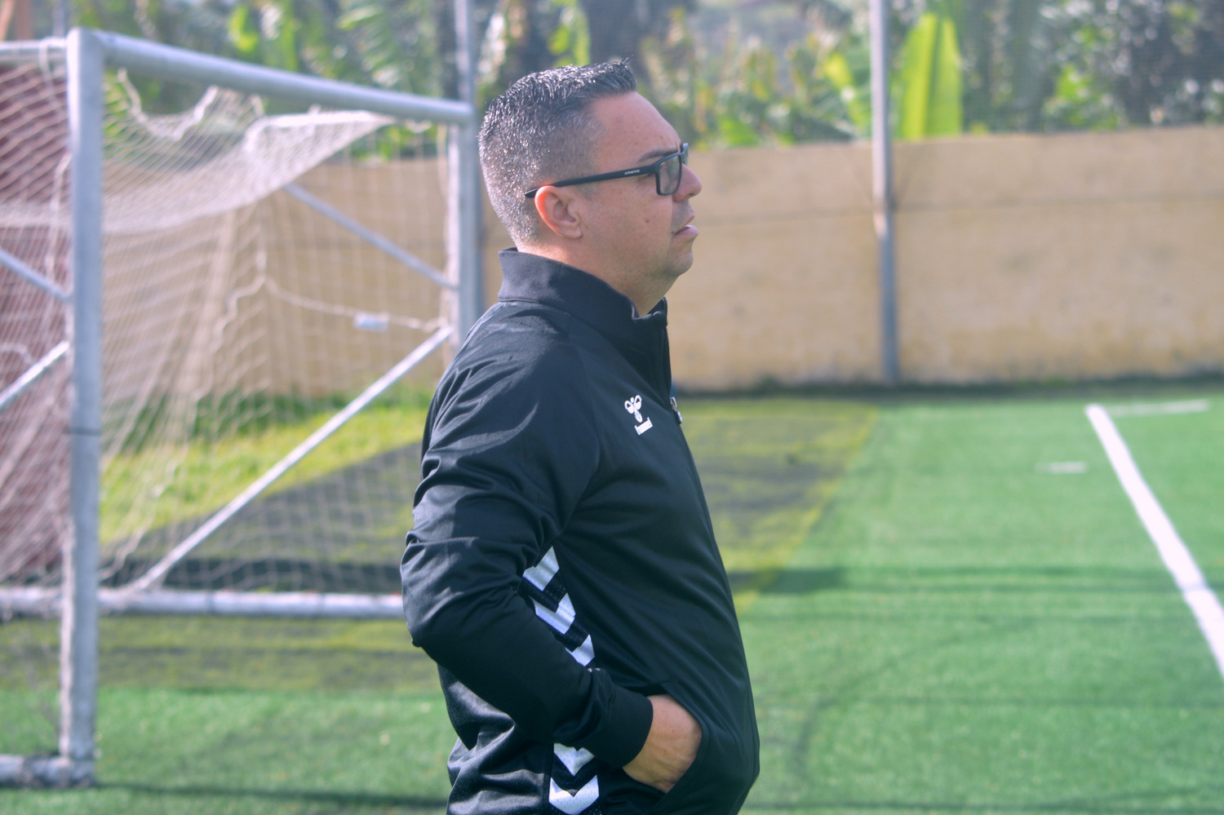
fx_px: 4333
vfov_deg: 10.7
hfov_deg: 16.1
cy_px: 408
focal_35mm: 128
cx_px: 612
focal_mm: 85
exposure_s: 1/160
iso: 100
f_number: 8
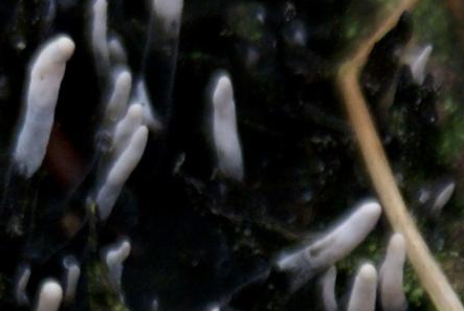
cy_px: -24
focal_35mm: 642
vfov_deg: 2.1
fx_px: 8288
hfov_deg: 3.2
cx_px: -526
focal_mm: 70
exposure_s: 1/125
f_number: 5.6
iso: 250
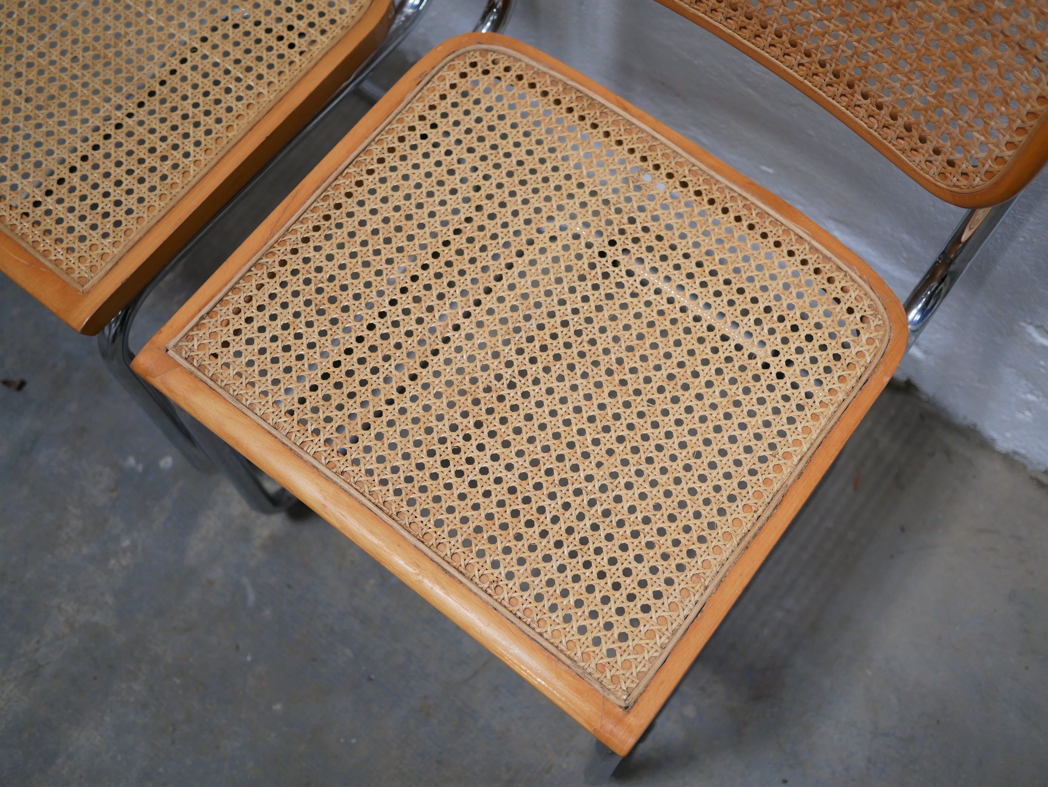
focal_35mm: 40
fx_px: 1212
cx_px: 524
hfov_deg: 46.8
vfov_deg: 36.0
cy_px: 394
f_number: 1.7
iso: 250
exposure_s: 1/60
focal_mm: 20
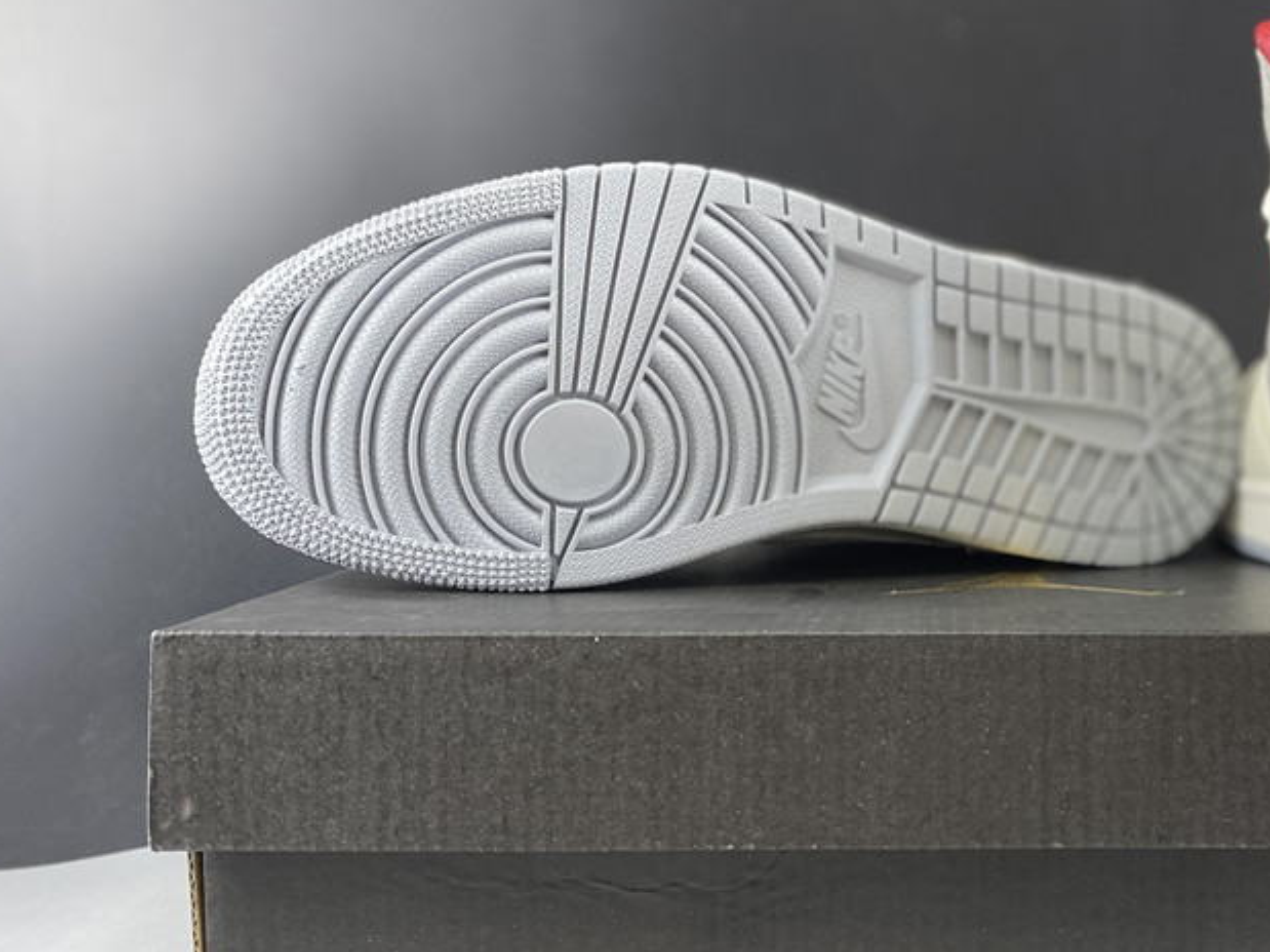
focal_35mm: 42
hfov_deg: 43.0
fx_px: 1541
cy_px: 546
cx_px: 997
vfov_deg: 34.3
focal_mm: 4.25
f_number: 1.8
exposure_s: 1/50
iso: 64
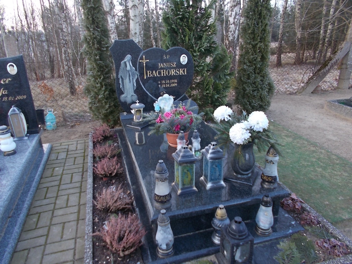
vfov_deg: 53.1
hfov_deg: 67.3
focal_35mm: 26
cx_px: 176
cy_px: 132
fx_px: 264
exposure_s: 1/80
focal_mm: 4.6
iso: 80
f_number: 3.2
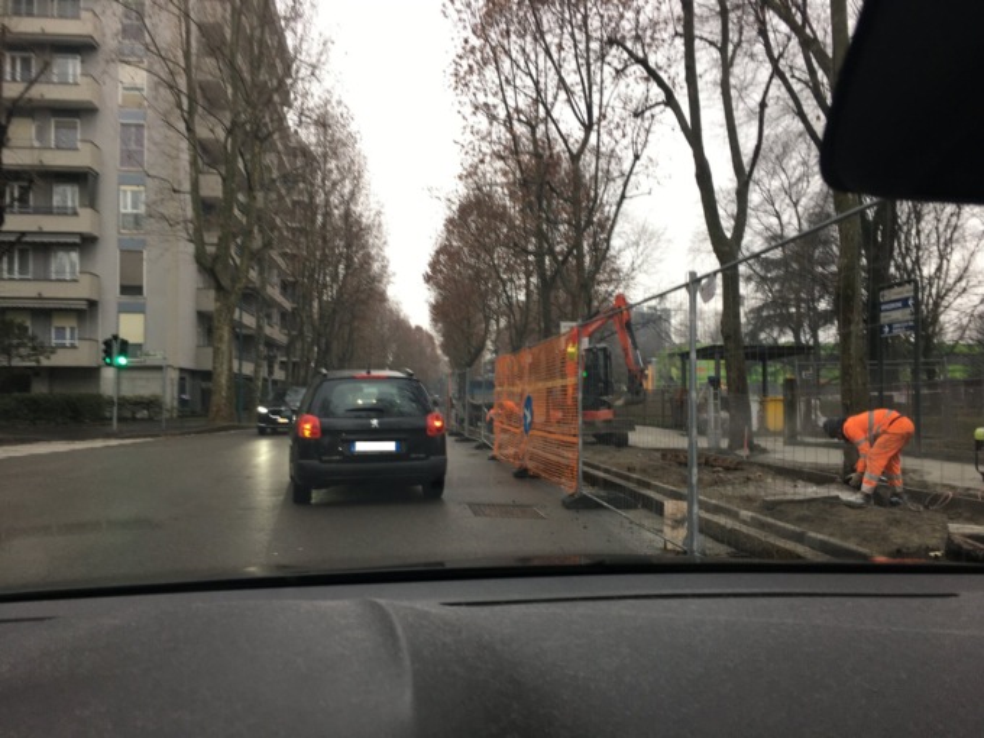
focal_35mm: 29
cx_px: 492
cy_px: 369
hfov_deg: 61.7
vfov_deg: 48.2
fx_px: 824
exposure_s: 1/50
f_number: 2.2
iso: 32
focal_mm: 4.15
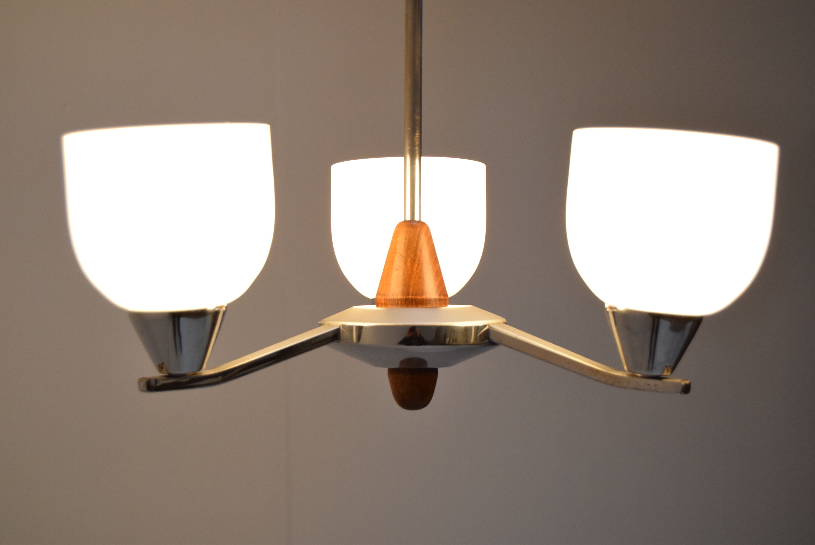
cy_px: 272
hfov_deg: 33.4
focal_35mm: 60
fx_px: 1359
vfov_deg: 22.7
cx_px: 408
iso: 1600
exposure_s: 1/100
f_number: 5
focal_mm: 40
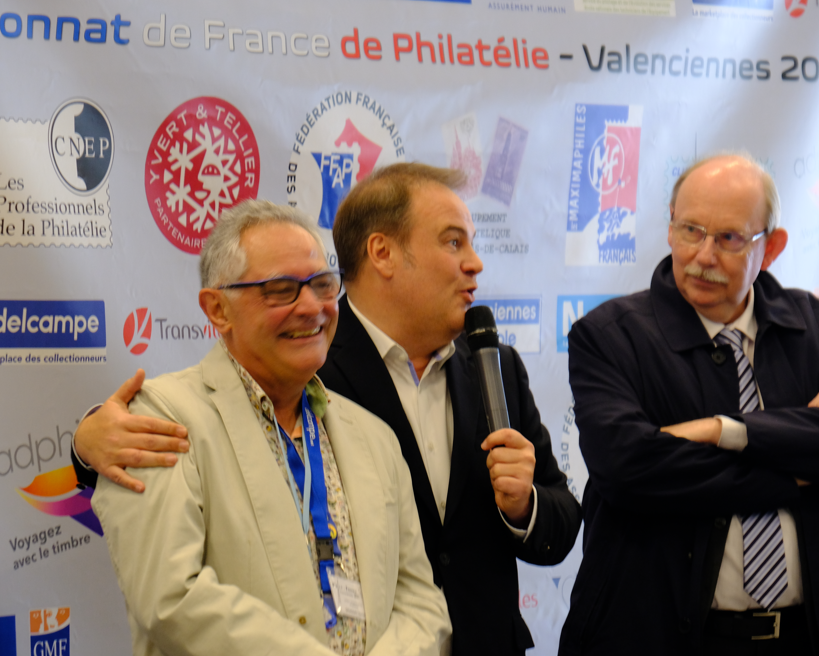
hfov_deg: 12.2
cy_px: 328
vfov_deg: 9.8
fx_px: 3830
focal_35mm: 158
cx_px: 392
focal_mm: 93.2
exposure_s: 1/30
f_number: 5.6
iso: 1250
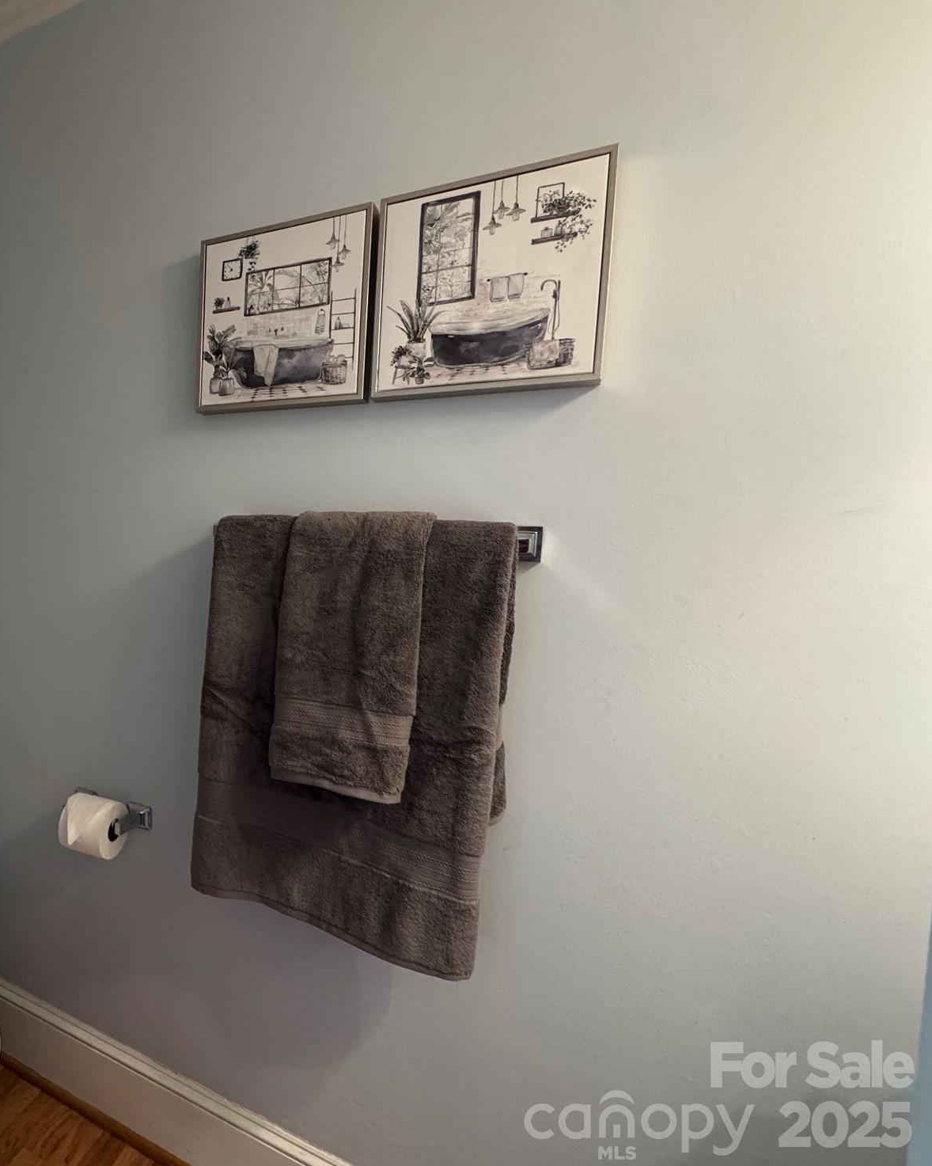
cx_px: 161
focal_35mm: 19
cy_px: 583
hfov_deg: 63.5
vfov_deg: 83.3
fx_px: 655
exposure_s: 1/60
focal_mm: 2.22
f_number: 2.2
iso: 500
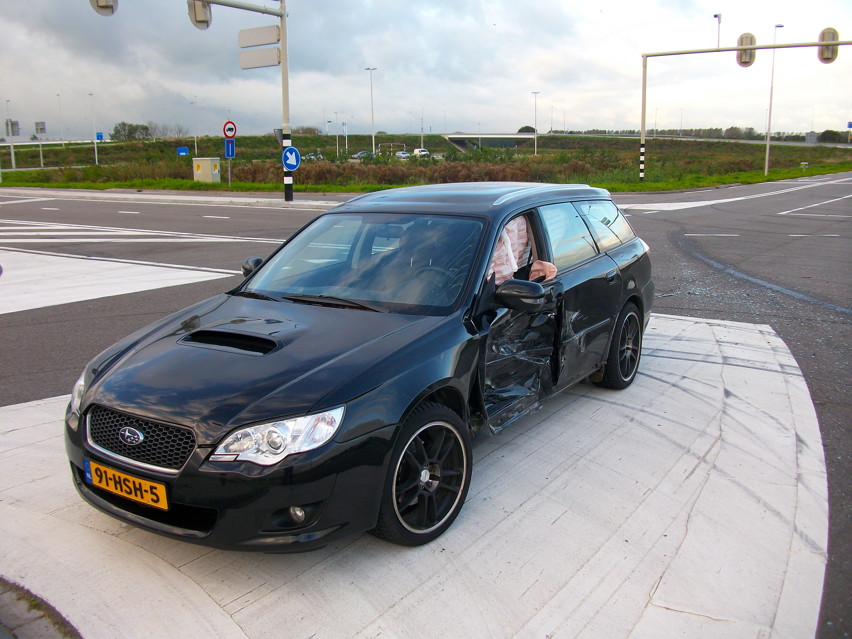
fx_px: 837
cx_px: 426
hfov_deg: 54.0
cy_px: 320
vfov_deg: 41.8
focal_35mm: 34
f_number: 2.9
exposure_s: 1/214
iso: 80
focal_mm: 5.7
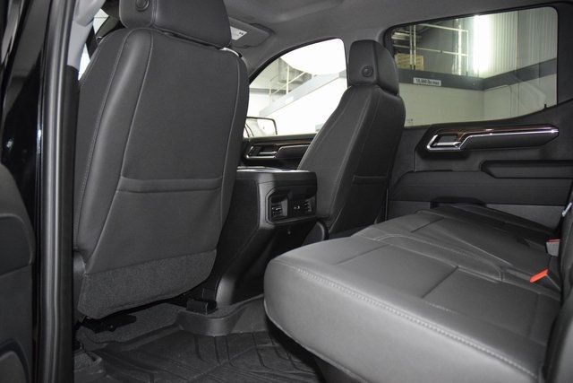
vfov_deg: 48.0
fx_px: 430
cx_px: 286
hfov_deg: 67.4
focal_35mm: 27
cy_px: 192
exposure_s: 1/80
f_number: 3.5
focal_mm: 18
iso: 3200
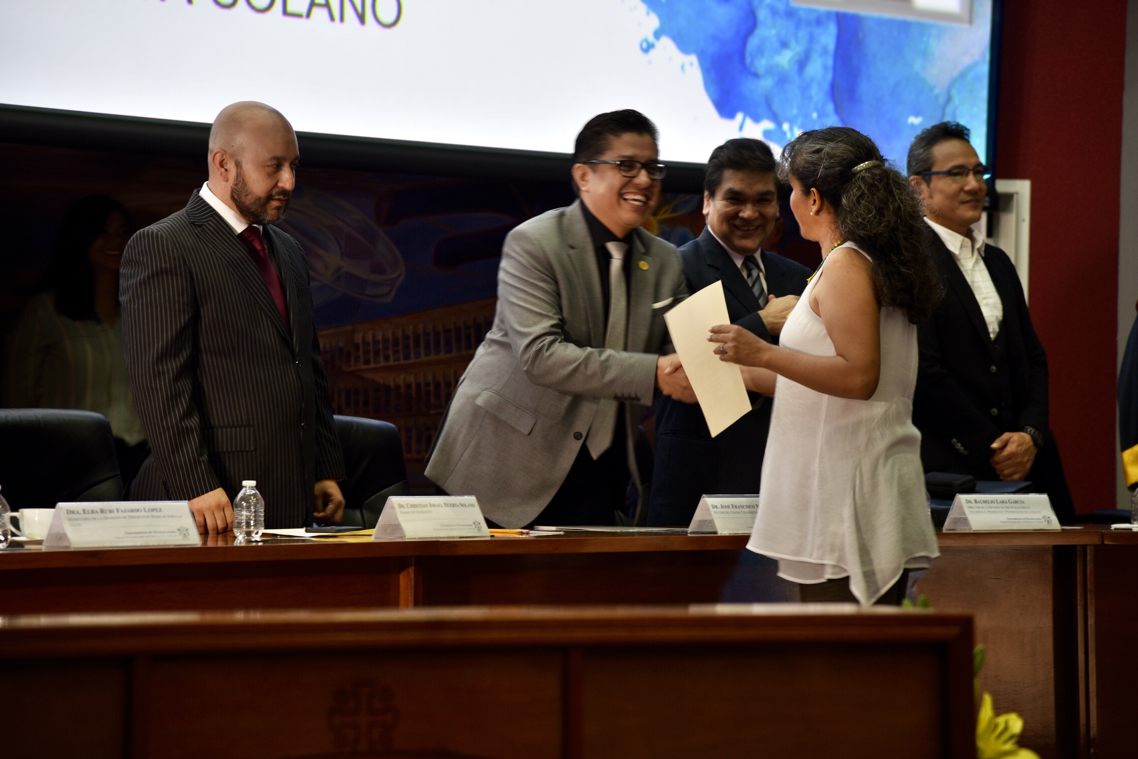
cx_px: 569
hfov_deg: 17.1
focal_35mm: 120
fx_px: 3793
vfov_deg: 11.4
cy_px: 380
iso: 250
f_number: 4.5
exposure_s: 1/30
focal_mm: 120
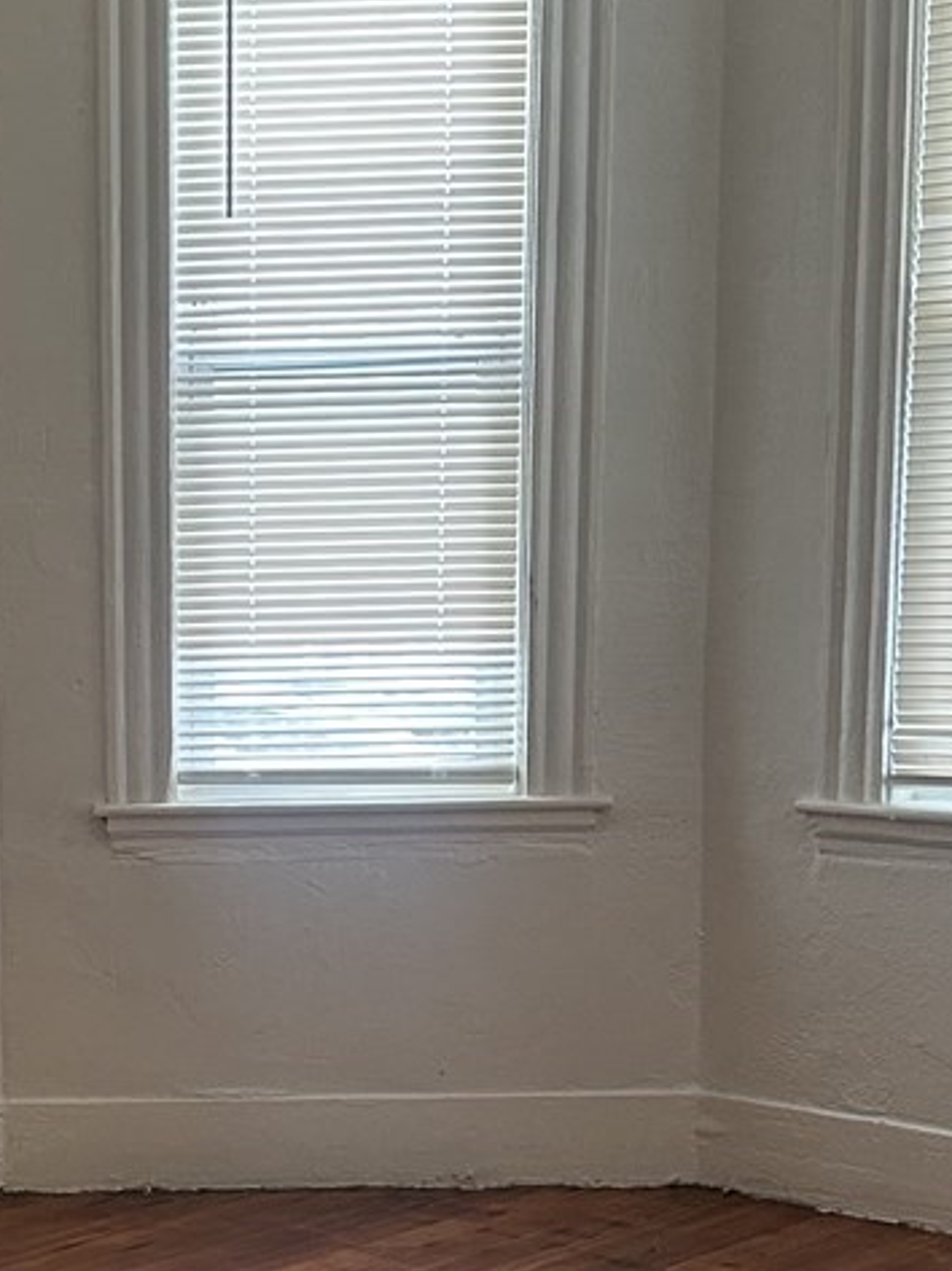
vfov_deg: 24.8
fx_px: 2864
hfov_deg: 18.2
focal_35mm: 78
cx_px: -105
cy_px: 927
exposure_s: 1/60
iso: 250
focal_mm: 6.86
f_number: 1.78
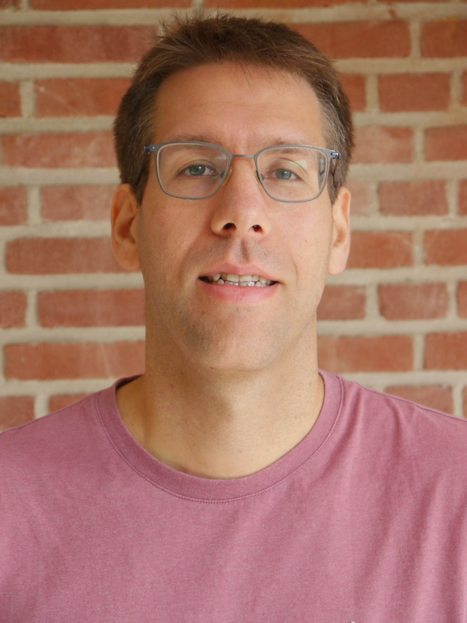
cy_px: 312
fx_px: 1511
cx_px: 234
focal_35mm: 84
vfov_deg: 23.3
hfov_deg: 17.6
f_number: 5.6
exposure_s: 1/80
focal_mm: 42
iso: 400
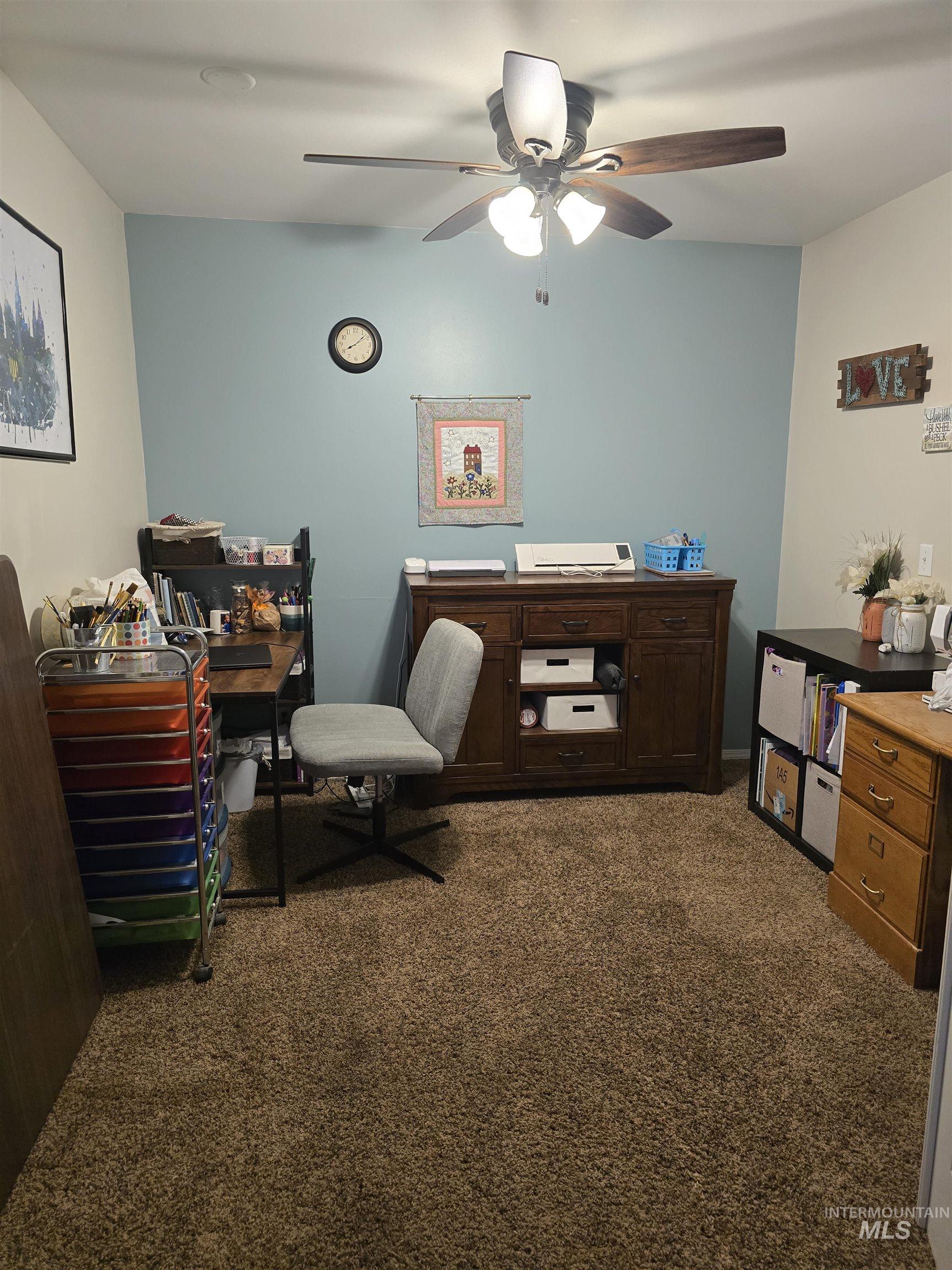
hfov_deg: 58.9
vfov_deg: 73.9
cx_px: 476
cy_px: 635
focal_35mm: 23
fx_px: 843
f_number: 1.7
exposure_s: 1/120
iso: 640
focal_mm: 6.3
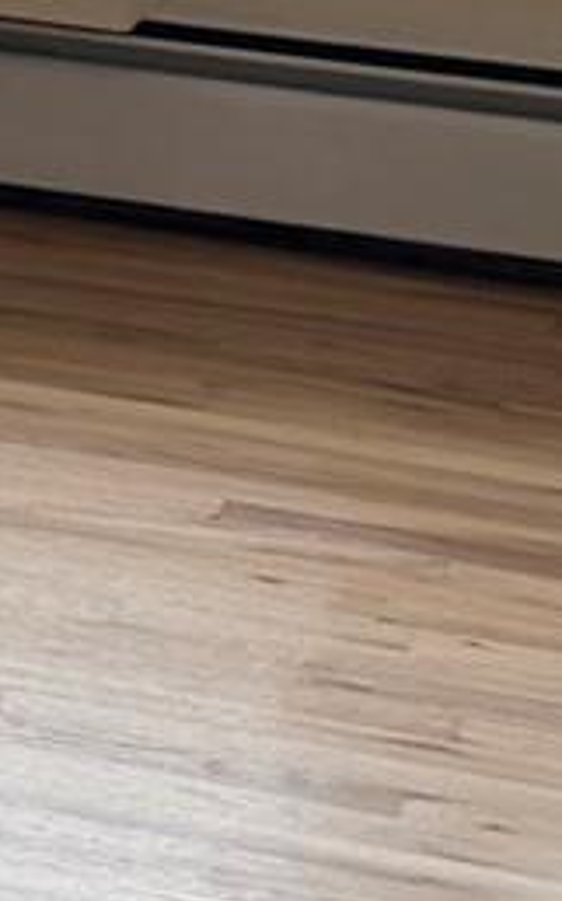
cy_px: -618
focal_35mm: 202
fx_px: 4956
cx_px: -1707
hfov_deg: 5.6
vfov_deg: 9.9
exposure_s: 1/177
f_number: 1.78
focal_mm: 6.76
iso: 160
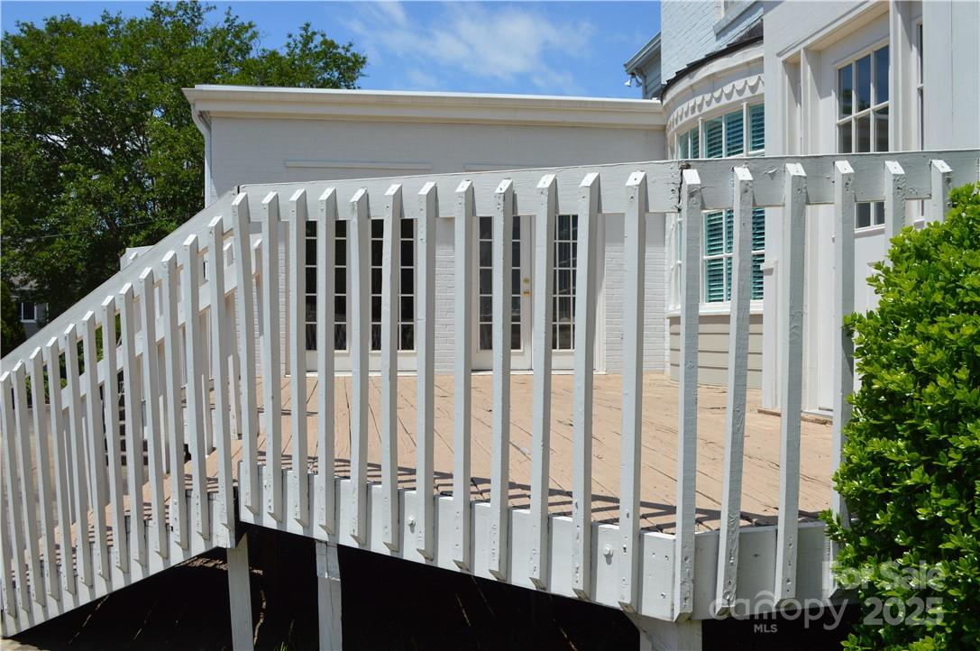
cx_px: 490
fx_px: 979
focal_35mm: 36
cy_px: 326
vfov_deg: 36.8
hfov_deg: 53.2
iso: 100
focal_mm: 24
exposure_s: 1/320
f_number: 9
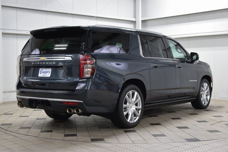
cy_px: 76
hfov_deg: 36.9
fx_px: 342
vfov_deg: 25.1
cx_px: 114
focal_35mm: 54
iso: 1600
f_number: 5.6
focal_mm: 36
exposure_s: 1/60
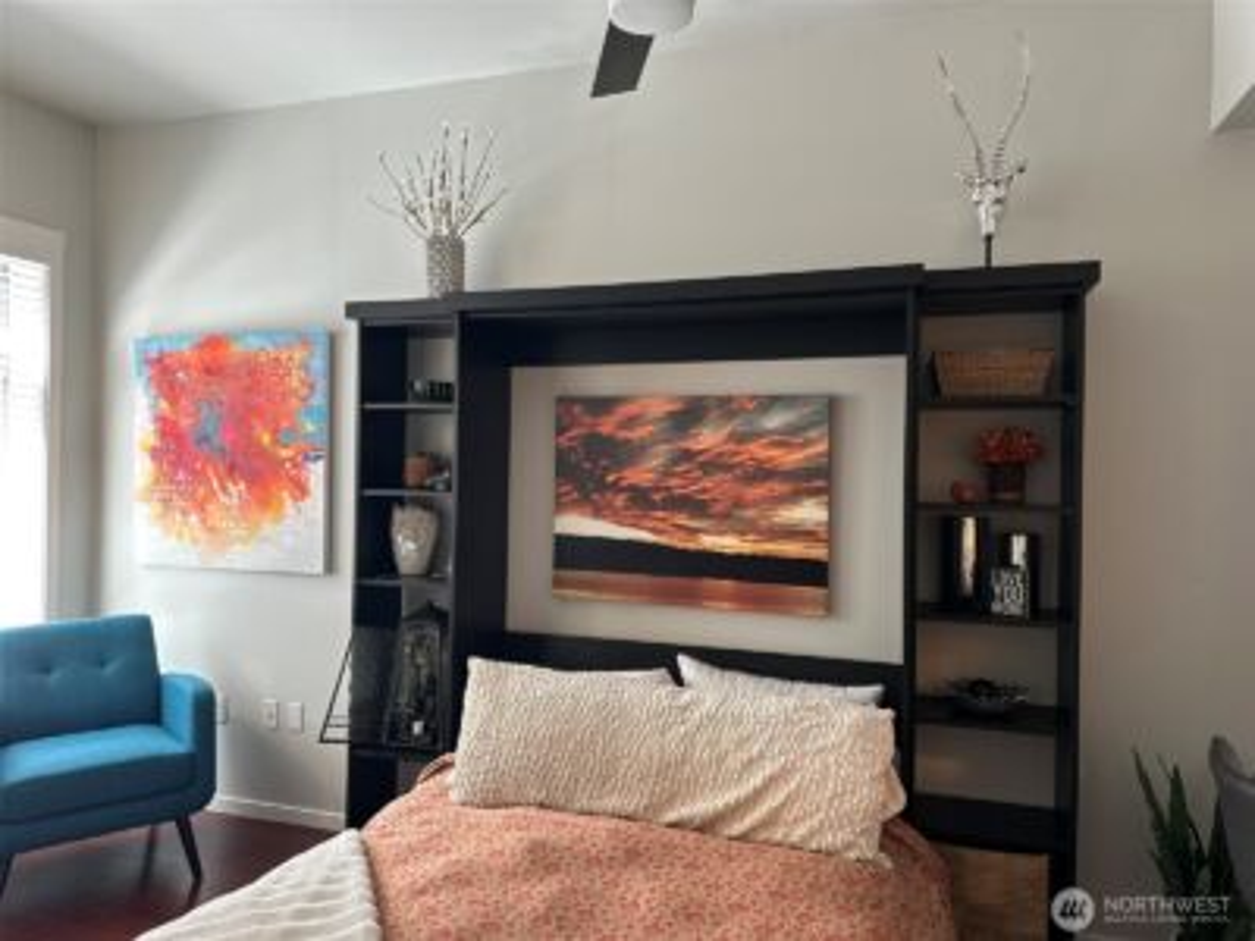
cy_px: 470
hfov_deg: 71.6
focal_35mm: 24
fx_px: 870
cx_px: 628
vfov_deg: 56.8
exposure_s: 1/60
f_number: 1.78
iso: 125
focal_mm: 6.86
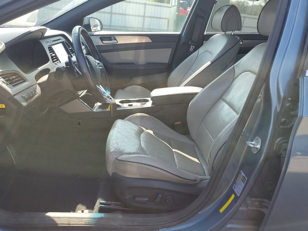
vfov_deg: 51.4
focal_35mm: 27
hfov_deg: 65.3
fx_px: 240
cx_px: 148
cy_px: 114
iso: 50
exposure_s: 1/526
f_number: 1.5
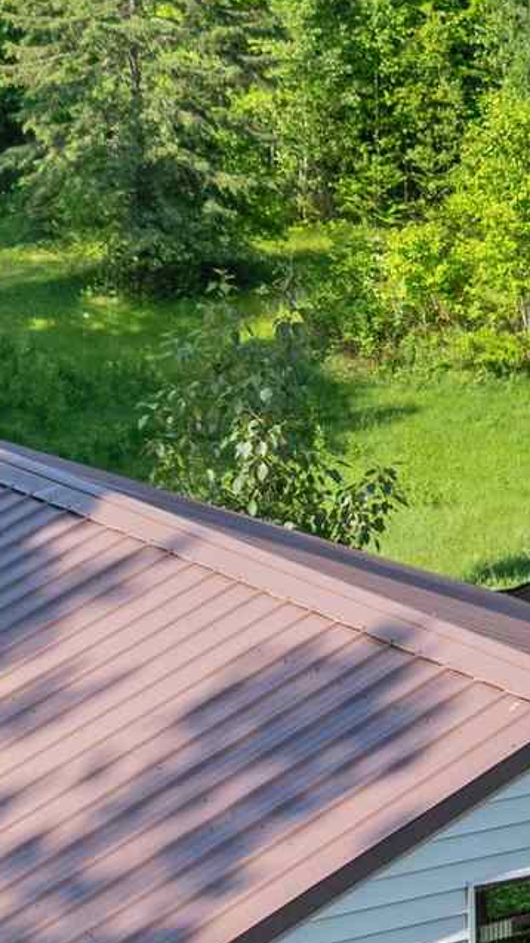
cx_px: 888
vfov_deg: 17.0
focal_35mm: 126
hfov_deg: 9.3
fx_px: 3150
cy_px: 570
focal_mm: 12.29
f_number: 2.8
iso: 140
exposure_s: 1/1600
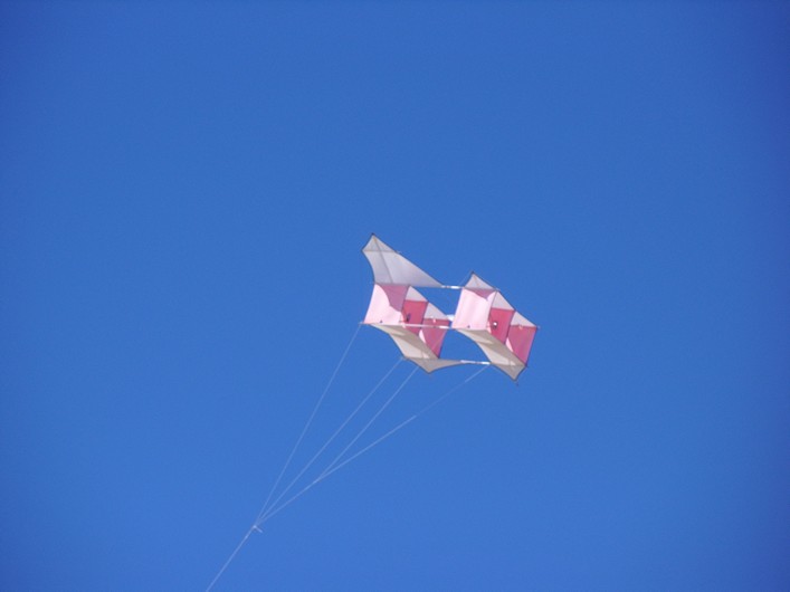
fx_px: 4951
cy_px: 296
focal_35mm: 217
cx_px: 395
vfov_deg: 6.8
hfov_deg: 9.1
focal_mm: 39.2
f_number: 5.5
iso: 80
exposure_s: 1/449
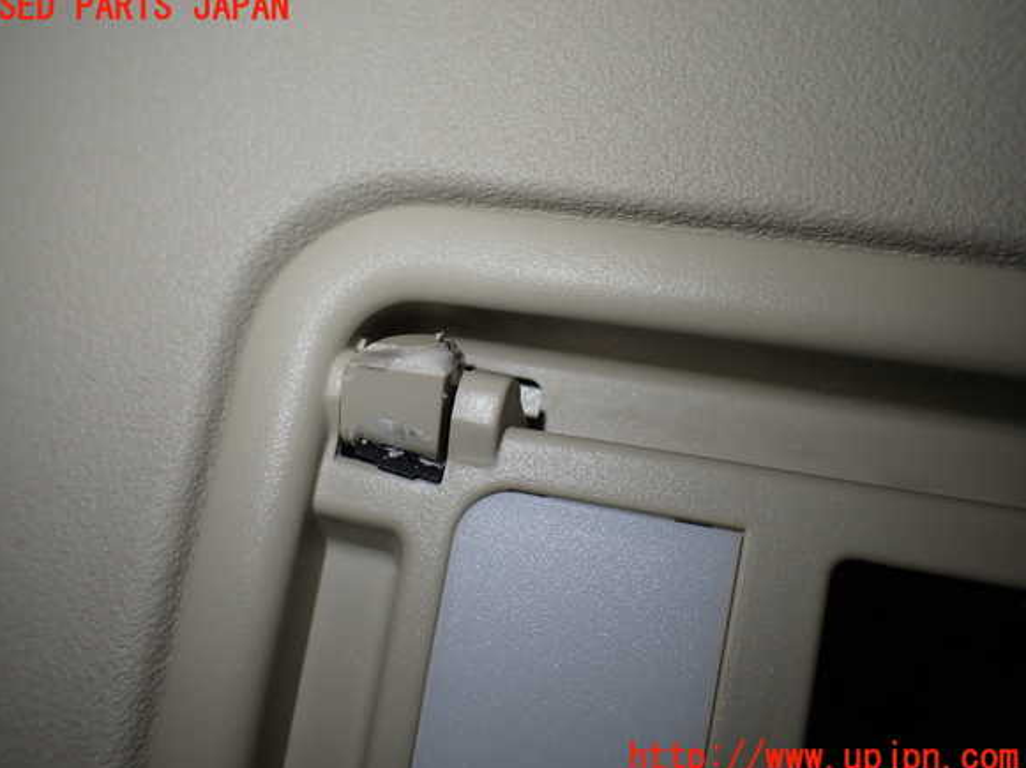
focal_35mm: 31
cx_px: 498
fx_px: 918
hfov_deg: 58.4
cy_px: 383
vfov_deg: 45.4
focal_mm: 5.4
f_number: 2.3
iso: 100
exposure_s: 1/125
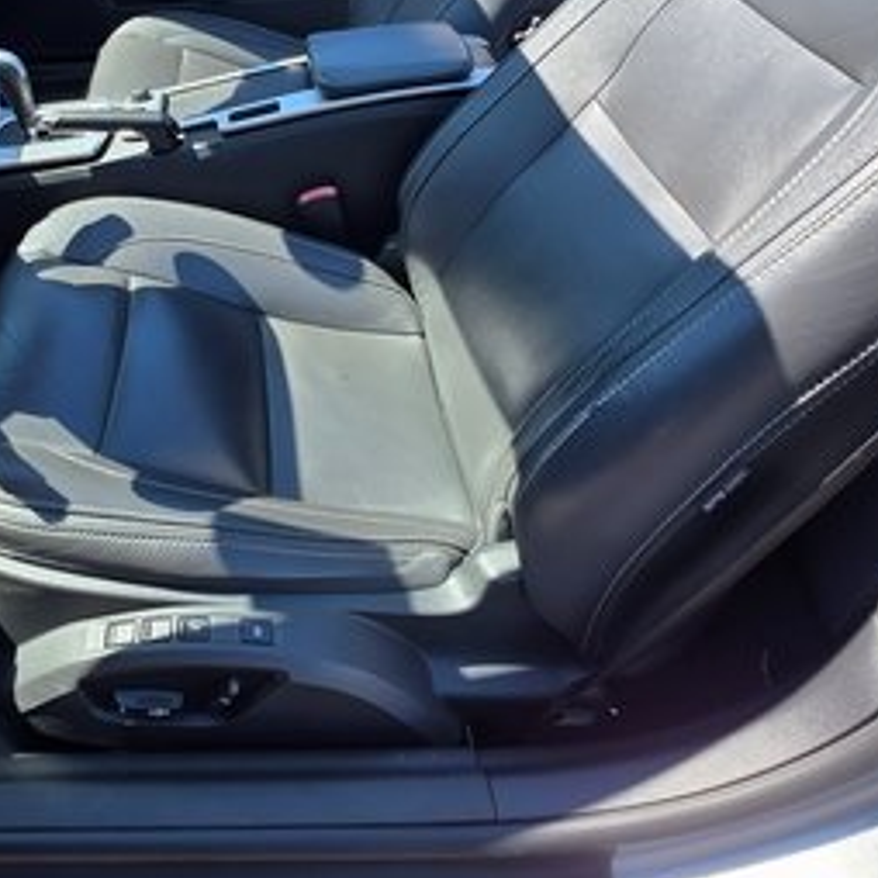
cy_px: 173
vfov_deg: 52.0
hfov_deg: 52.9
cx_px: 211
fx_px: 832
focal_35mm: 29
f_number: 1.9
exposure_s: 1/315
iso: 20
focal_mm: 2.2
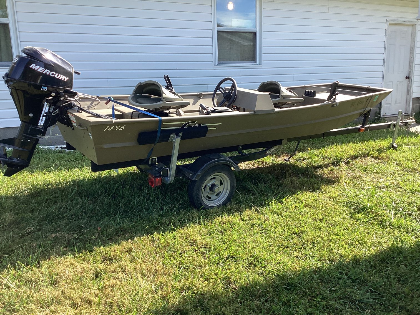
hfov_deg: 58.3
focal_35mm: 31
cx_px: 210
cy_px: 158
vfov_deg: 45.4
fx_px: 376
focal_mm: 3.3
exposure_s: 1/350
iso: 25
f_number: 2.4
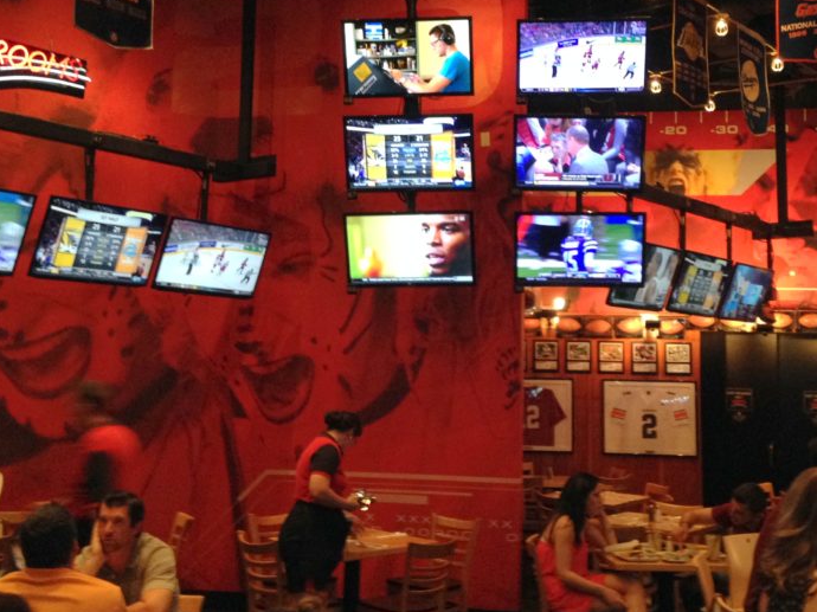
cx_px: 448
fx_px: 1156
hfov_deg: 38.9
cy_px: 238
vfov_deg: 29.6
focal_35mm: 49
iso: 250
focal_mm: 4.12
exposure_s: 1/20
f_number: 2.4
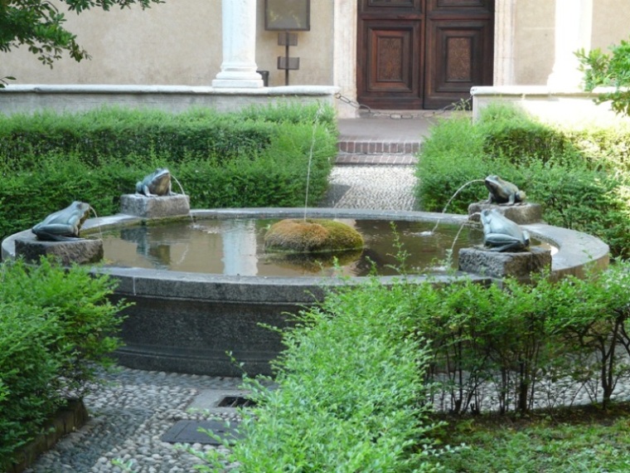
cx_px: 315
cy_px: 236
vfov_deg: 17.0
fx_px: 1583
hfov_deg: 22.5
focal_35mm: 87
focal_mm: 14.3
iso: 160
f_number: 3.6
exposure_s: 1/50
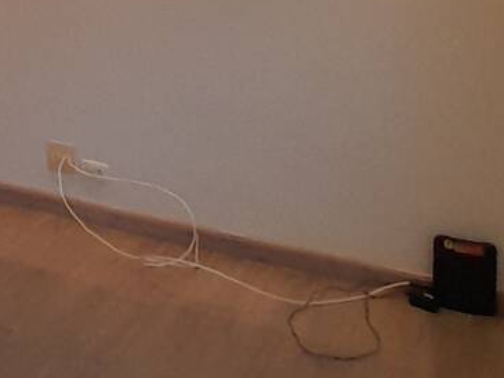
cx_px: -135
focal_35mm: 67
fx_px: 976
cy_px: -200
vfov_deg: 19.1
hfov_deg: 25.3
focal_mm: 1.46
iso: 100
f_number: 2.2
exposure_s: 1/40
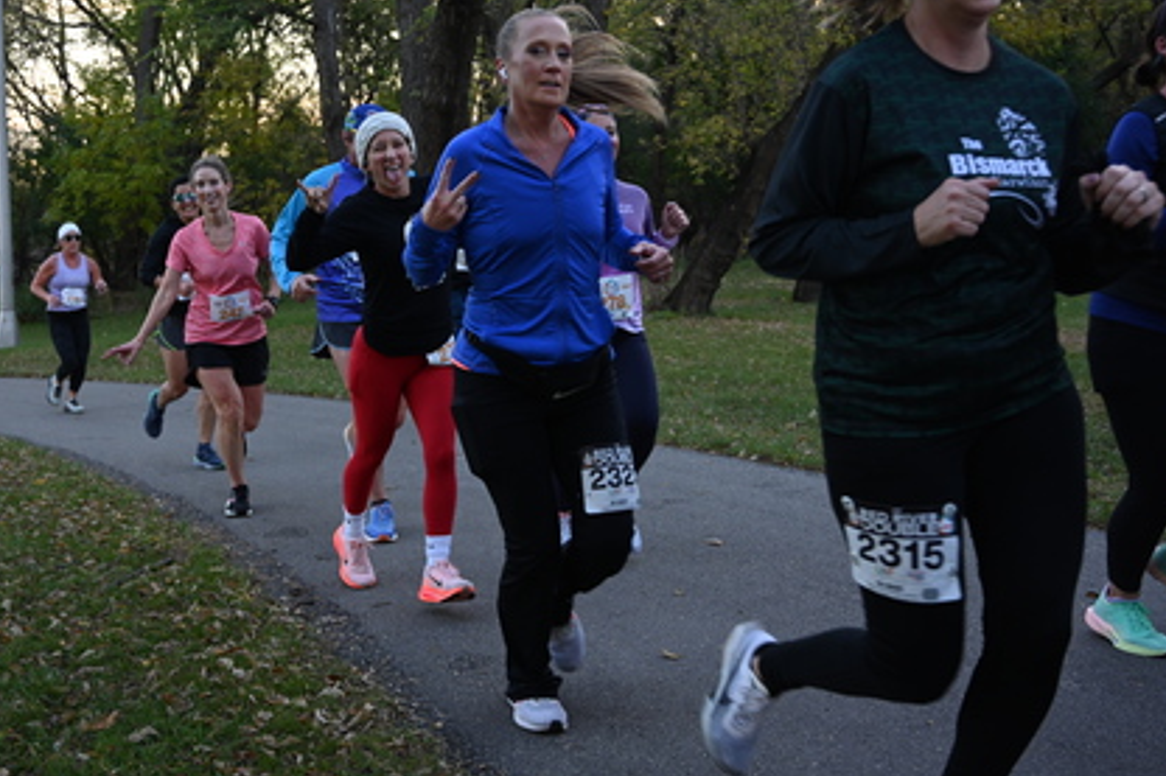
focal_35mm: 42
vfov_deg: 31.9
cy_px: 270
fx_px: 1349
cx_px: 454
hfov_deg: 46.4
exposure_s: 1/320
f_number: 4
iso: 900
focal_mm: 31.5
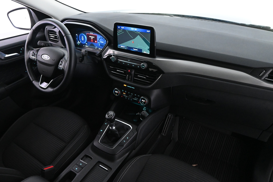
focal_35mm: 27
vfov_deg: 47.9
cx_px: 136
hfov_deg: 67.4
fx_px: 205
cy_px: 91
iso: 5000
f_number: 5
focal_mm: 18
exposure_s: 1/40
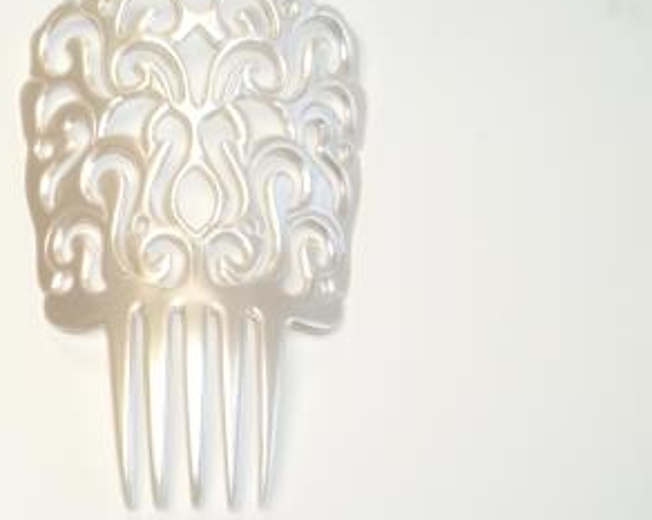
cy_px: 234
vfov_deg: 11.9
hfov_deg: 14.9
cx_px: 205
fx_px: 2487
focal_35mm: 129
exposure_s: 1/50
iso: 64
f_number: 4.5
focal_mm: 15.4
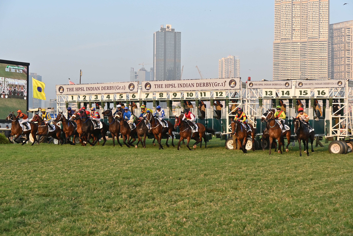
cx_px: 176
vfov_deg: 23.2
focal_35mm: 58
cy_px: 118
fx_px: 574
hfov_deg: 34.2
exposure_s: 1/800
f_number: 5.6
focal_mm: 39
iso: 400
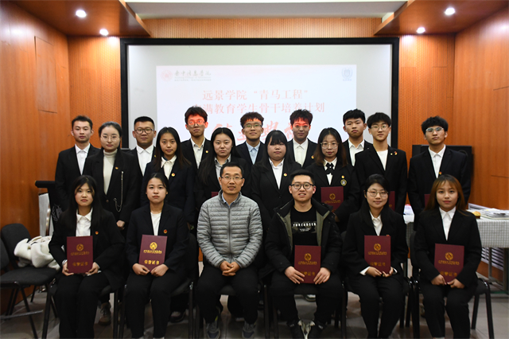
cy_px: 170
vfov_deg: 34.2
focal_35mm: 39
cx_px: 254
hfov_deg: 49.6
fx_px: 551
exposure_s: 1/40
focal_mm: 26
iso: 2800
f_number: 3.8
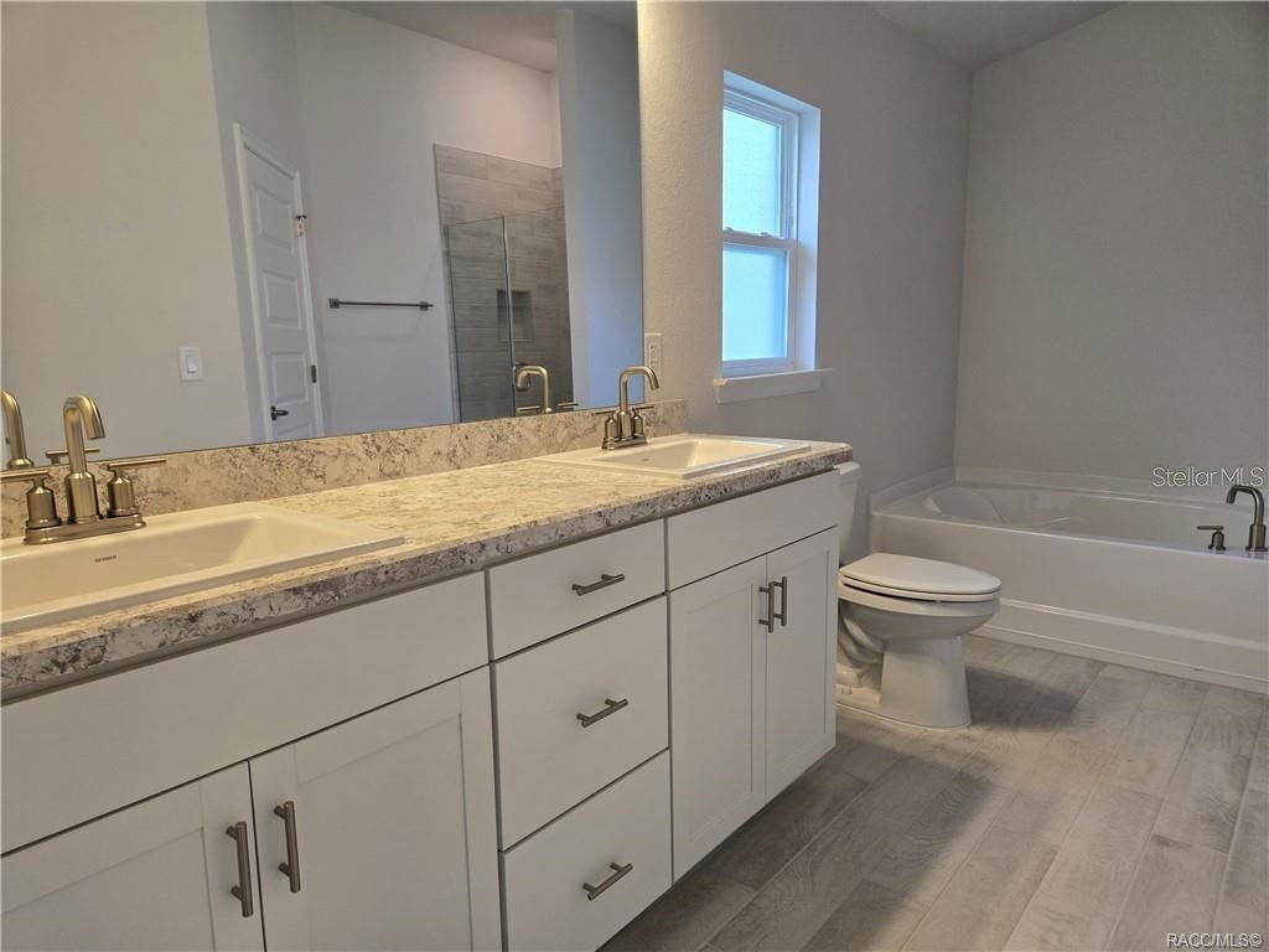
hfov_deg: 73.9
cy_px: 476
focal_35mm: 23
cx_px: 634
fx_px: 843
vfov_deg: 58.9
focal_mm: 5.4
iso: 80
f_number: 1.8
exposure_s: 1/120
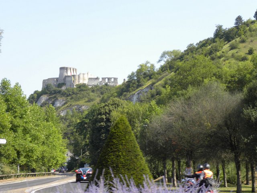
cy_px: 96
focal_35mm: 105
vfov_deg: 14.1
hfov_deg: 18.7
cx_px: 128
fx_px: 780
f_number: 4.5
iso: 64
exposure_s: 1/228
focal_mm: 18.8
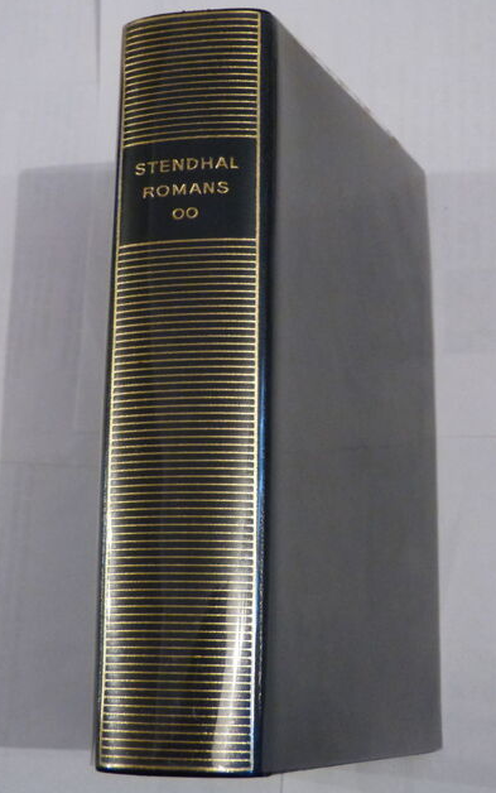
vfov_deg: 37.5
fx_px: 1167
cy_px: 399
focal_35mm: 54
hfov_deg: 24.0
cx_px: 207
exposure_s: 1/15
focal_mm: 9
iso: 1000
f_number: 3.2
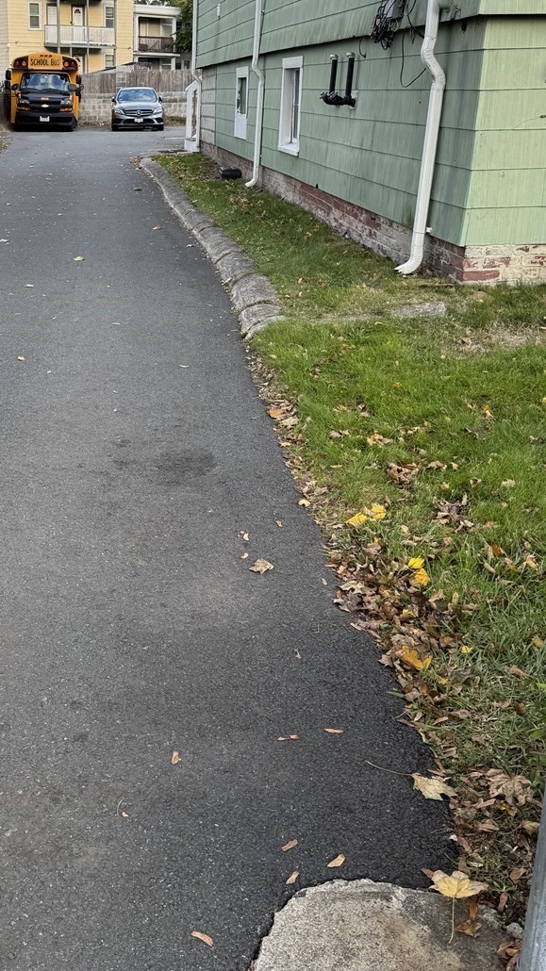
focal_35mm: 39
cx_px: 75
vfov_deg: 51.3
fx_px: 1004
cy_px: 395
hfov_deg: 29.4
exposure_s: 1/457
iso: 80
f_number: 1.78
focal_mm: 6.76
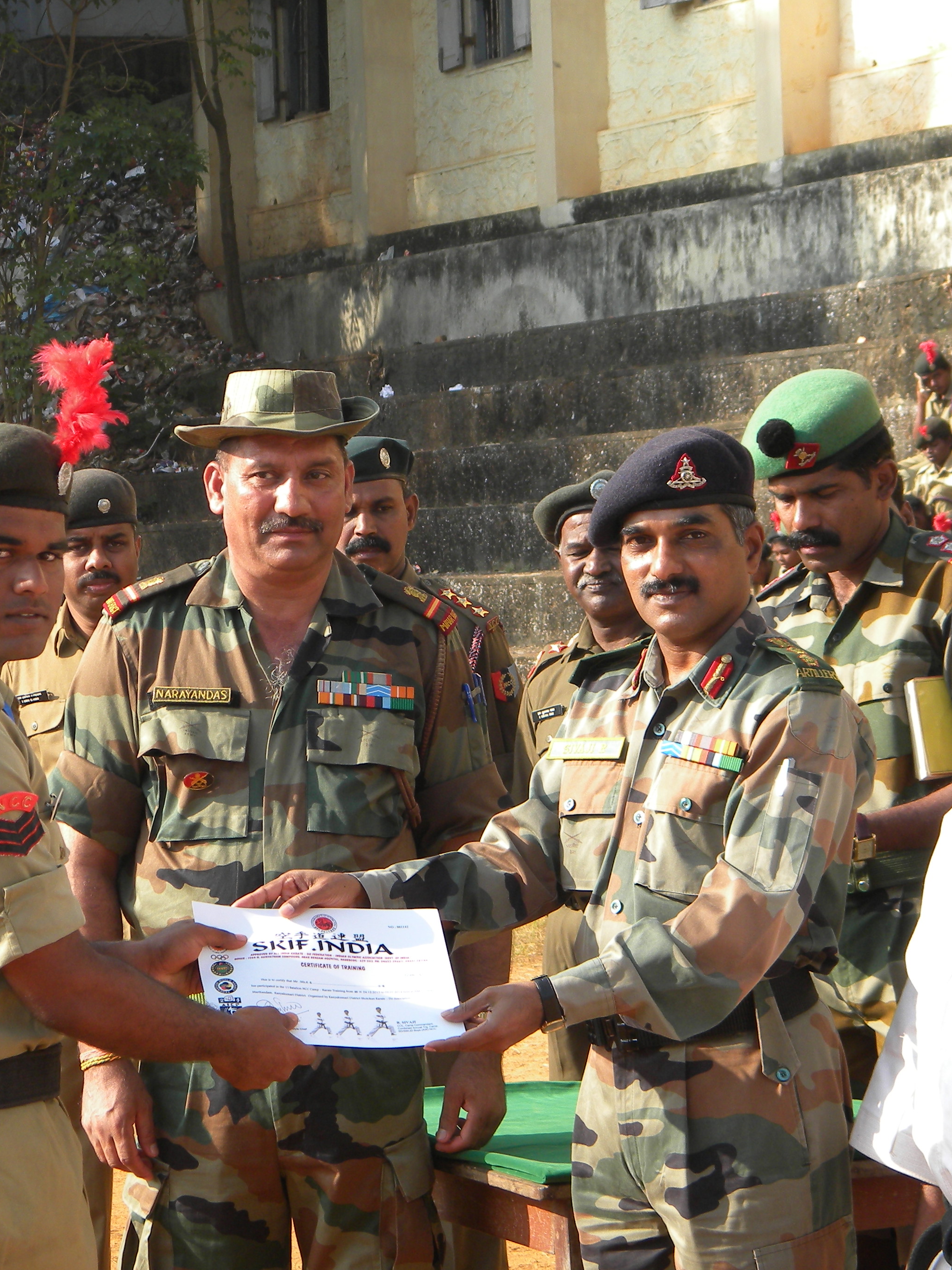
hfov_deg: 13.3
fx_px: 4070
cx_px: 330
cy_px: 636
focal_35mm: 111
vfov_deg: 17.7
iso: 80
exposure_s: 1/224
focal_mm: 15.1
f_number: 4.5
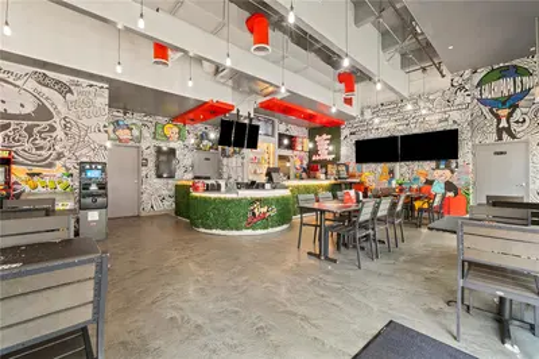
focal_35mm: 15
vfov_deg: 77.2
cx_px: 270
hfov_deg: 100.4
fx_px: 224
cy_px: 180
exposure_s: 4
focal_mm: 10
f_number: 8
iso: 100
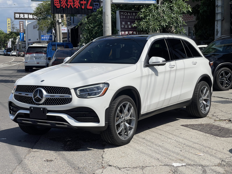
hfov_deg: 30.3
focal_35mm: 64
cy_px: 87
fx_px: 429
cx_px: 116
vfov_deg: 22.9
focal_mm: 7.5
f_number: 2.2
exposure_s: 1/2320
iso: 20
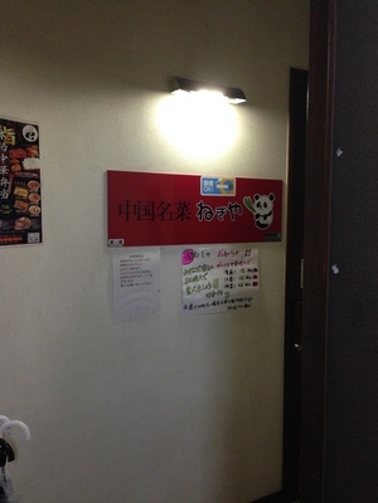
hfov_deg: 42.9
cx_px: 189
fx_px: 480
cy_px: 252
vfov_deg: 55.4
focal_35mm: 33
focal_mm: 4.12
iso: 320
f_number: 2.4
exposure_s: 1/20
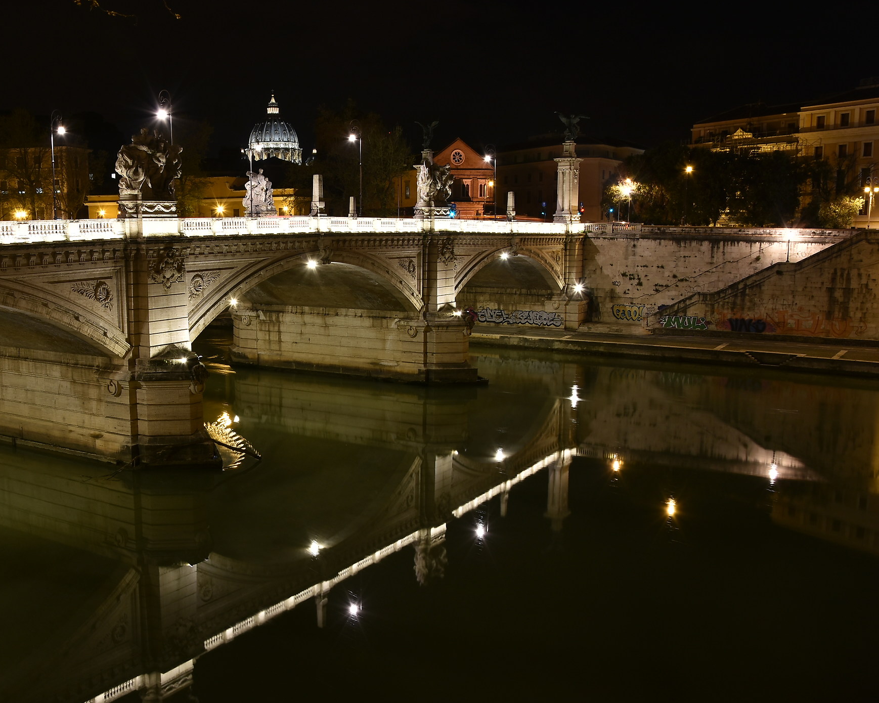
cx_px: 312
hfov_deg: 50.8
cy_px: 374
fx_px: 910
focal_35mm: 35
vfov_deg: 42.2
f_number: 9
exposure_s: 2.5
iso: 100
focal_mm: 18
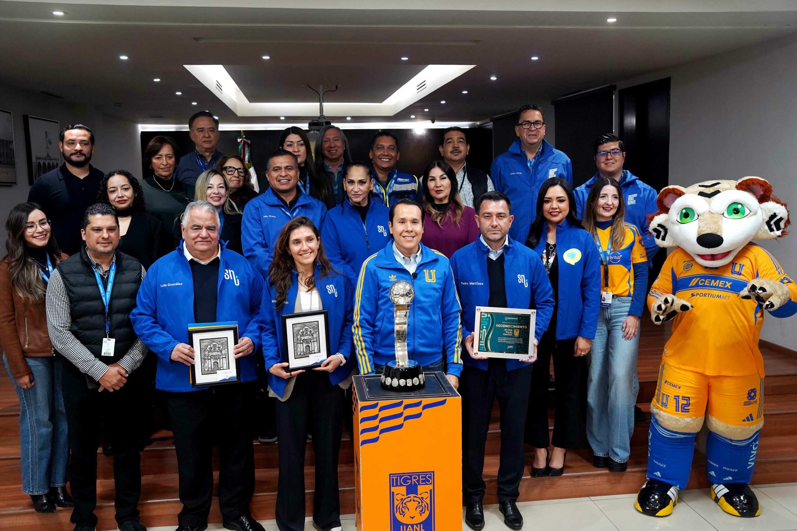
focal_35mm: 34
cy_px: 266
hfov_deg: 55.2
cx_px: 398
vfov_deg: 38.5
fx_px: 762
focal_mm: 34.4
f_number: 5.6
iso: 2500
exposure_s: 1/125
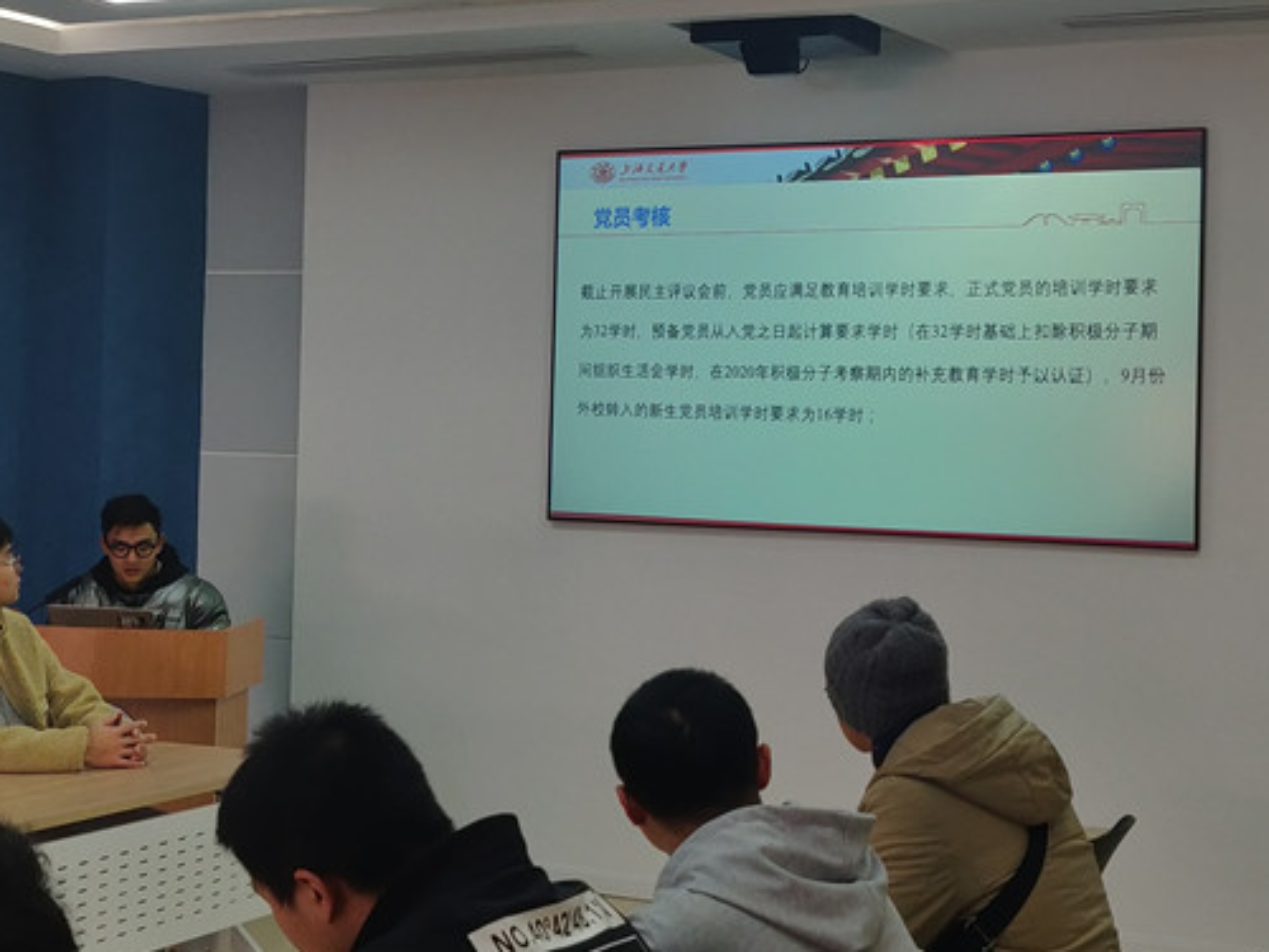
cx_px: 665
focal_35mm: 30
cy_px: 419
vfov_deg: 46.7
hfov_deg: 59.9
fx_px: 1100
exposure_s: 1/50
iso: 160
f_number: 1.7
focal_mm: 4.25
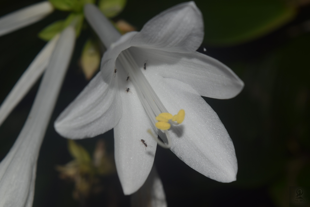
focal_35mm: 78
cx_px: 155
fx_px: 672
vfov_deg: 17.5
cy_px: 104
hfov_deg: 26.0
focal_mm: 52
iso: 100
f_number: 8
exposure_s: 1/60
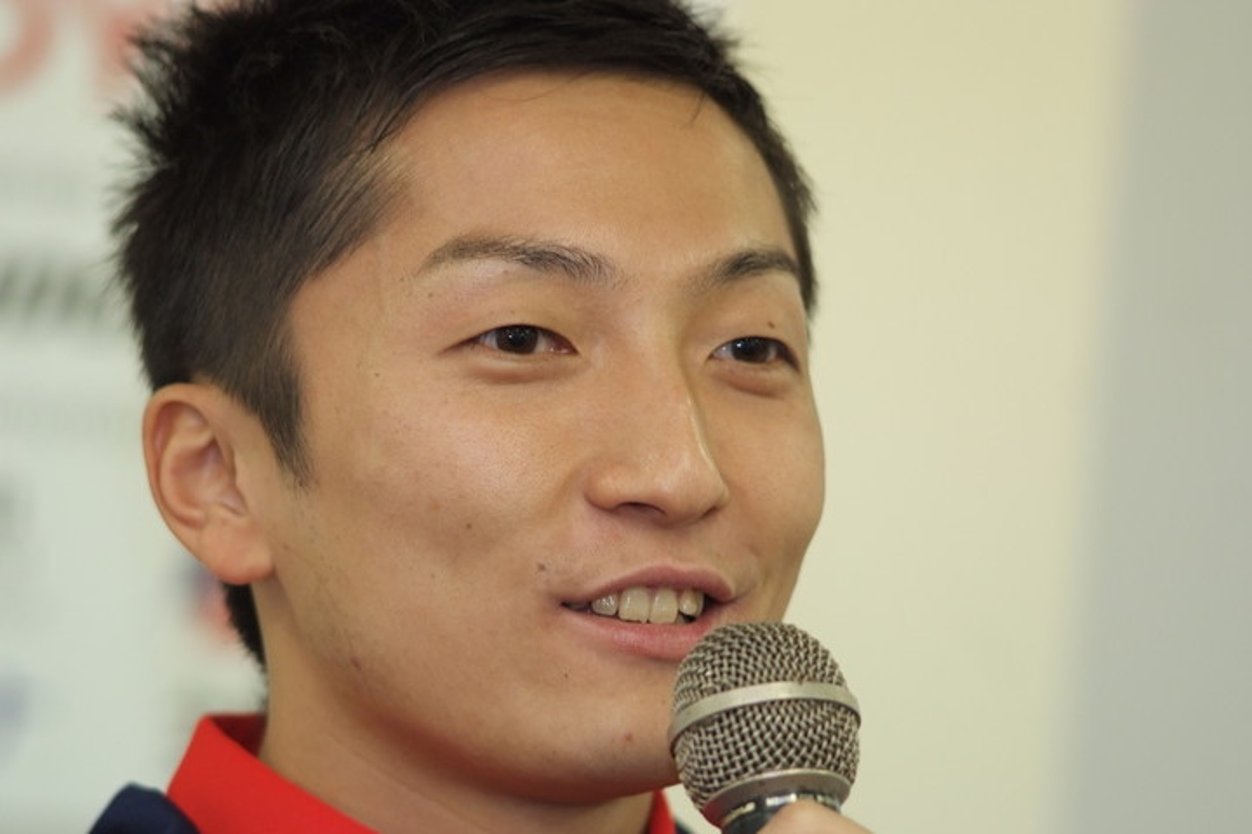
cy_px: 417
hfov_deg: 13.0
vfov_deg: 8.7
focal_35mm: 158
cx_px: 626
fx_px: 5494
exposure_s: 1/125
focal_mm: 105
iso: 800
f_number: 2.5
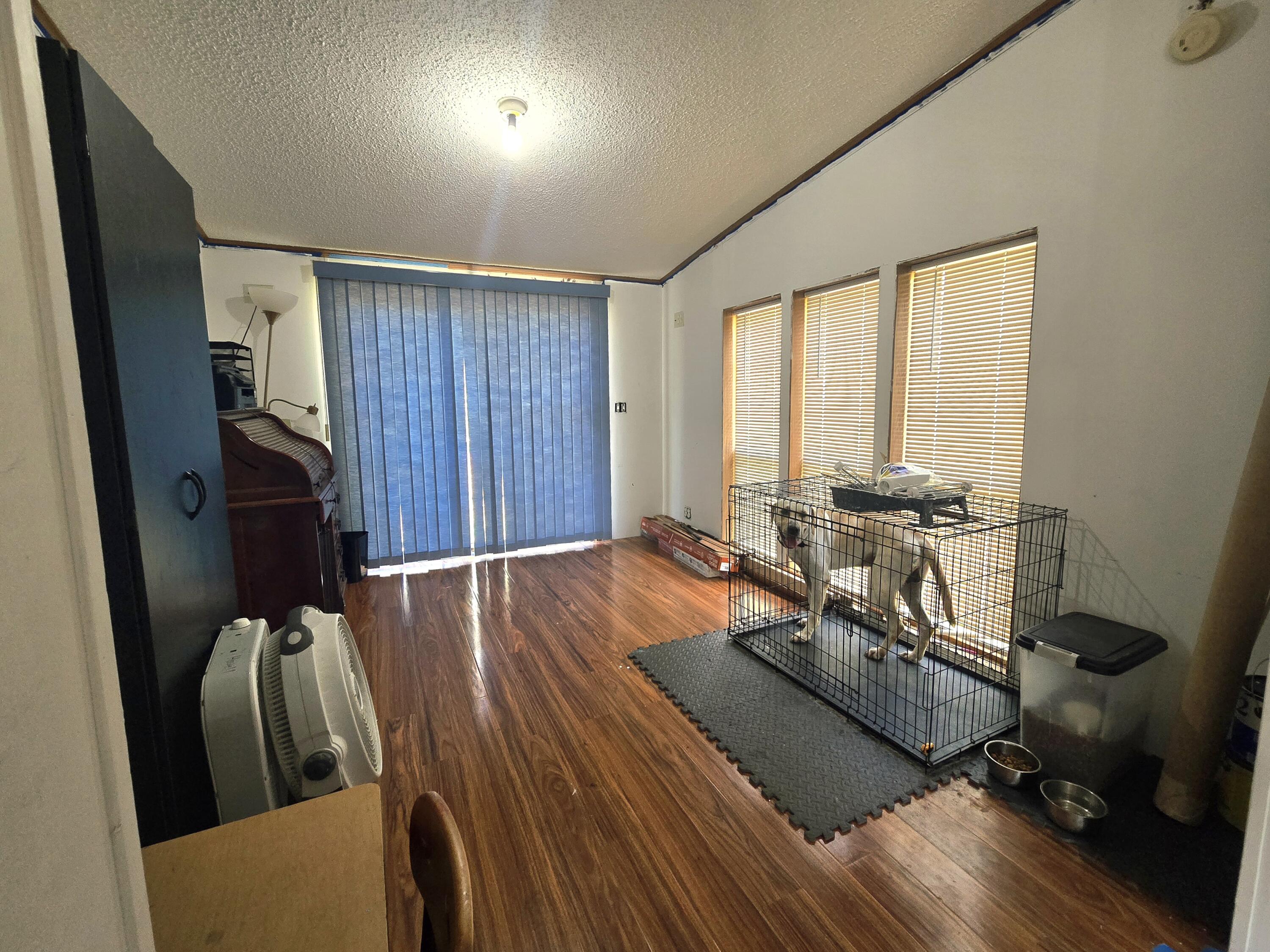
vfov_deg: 89.9
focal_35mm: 13
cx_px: 635
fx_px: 477
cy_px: 476
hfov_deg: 106.2
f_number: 2.2
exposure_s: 1/60.2
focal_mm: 2.2
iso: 250
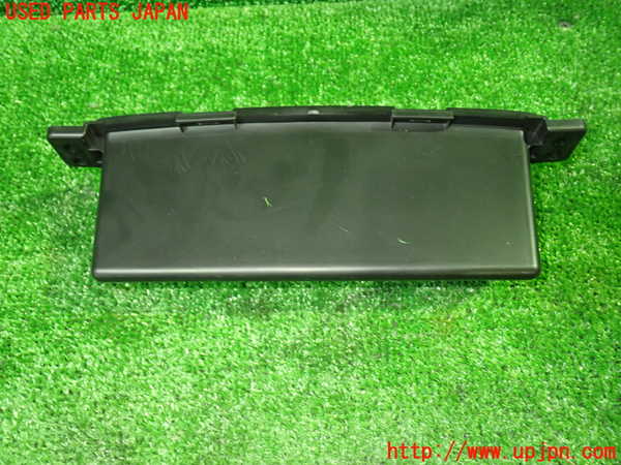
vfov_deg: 46.8
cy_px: 232
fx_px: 538
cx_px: 310
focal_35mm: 30
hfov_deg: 60.0
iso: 800
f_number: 2.3
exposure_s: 1/30
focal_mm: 5.4
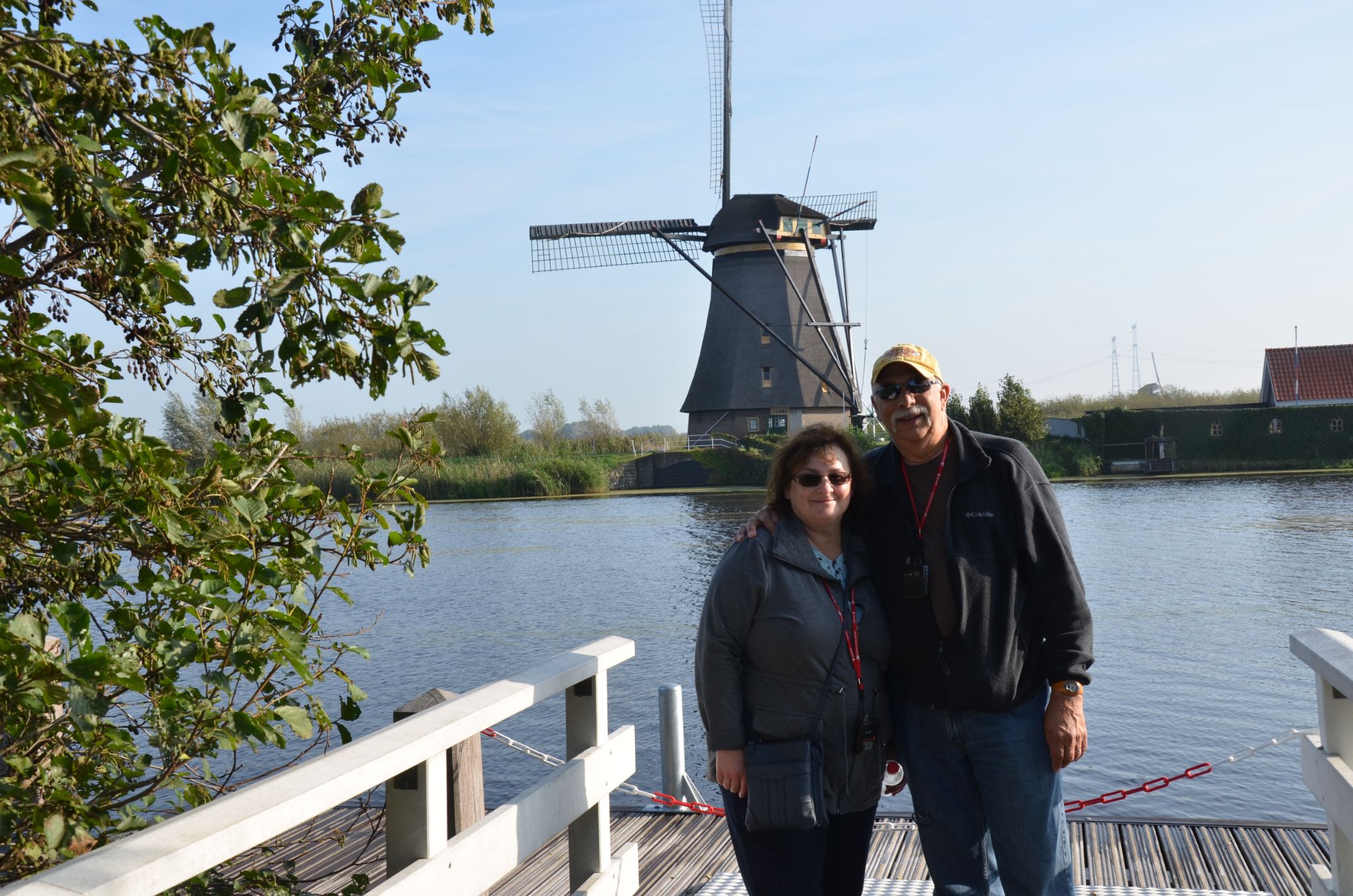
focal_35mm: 39
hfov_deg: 49.6
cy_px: 448
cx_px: 676
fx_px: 1463
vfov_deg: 34.1
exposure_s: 1/250
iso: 200
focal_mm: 26
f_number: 8
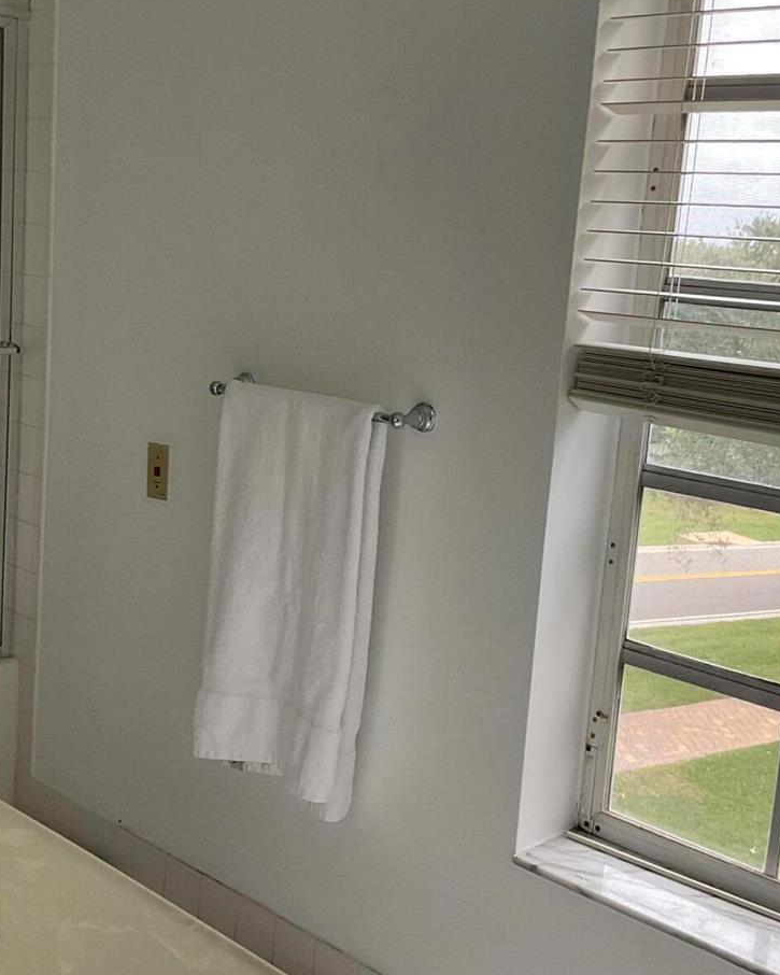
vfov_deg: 38.8
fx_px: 1385
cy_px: 501
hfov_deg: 31.5
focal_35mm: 48
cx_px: 388
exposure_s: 1/89
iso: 64
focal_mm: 3
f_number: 1.8
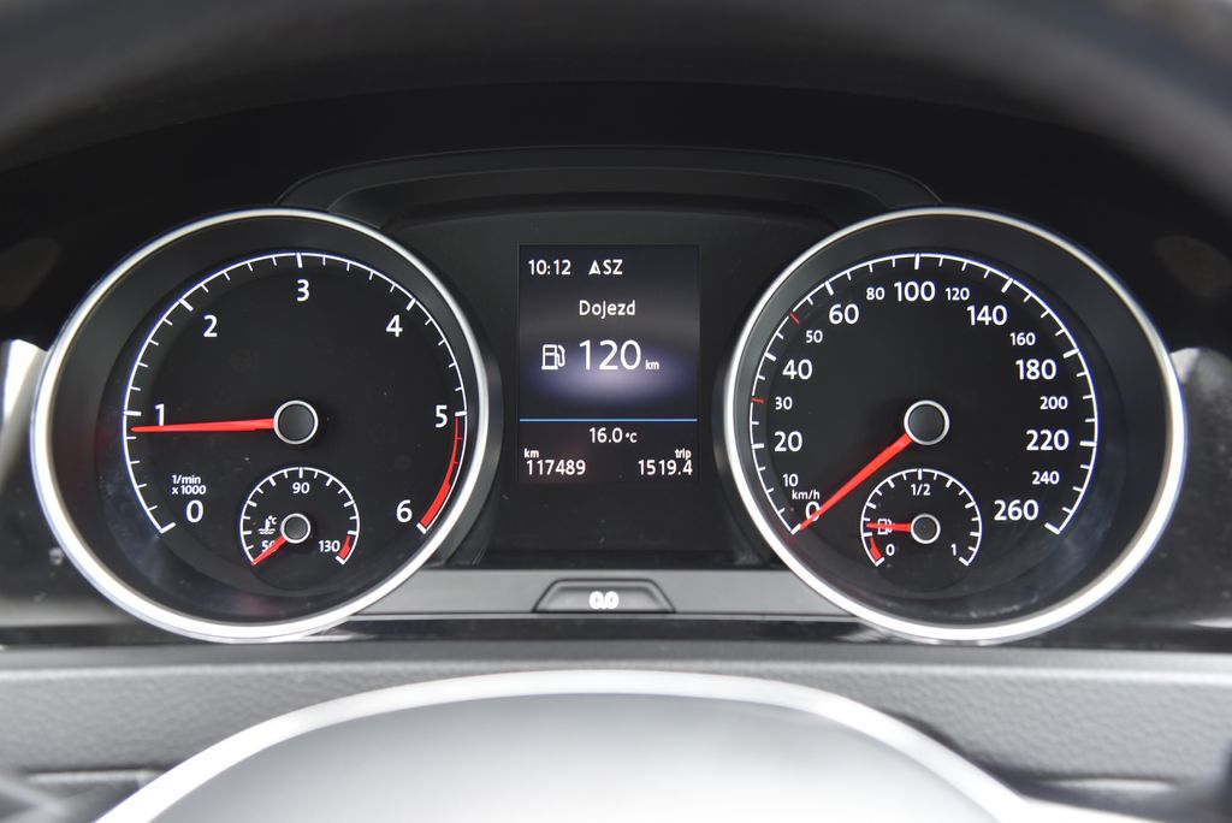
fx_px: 1575
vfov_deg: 29.3
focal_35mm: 46
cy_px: 412
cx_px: 616
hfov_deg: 42.7
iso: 500
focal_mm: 46
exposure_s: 1/15
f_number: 4
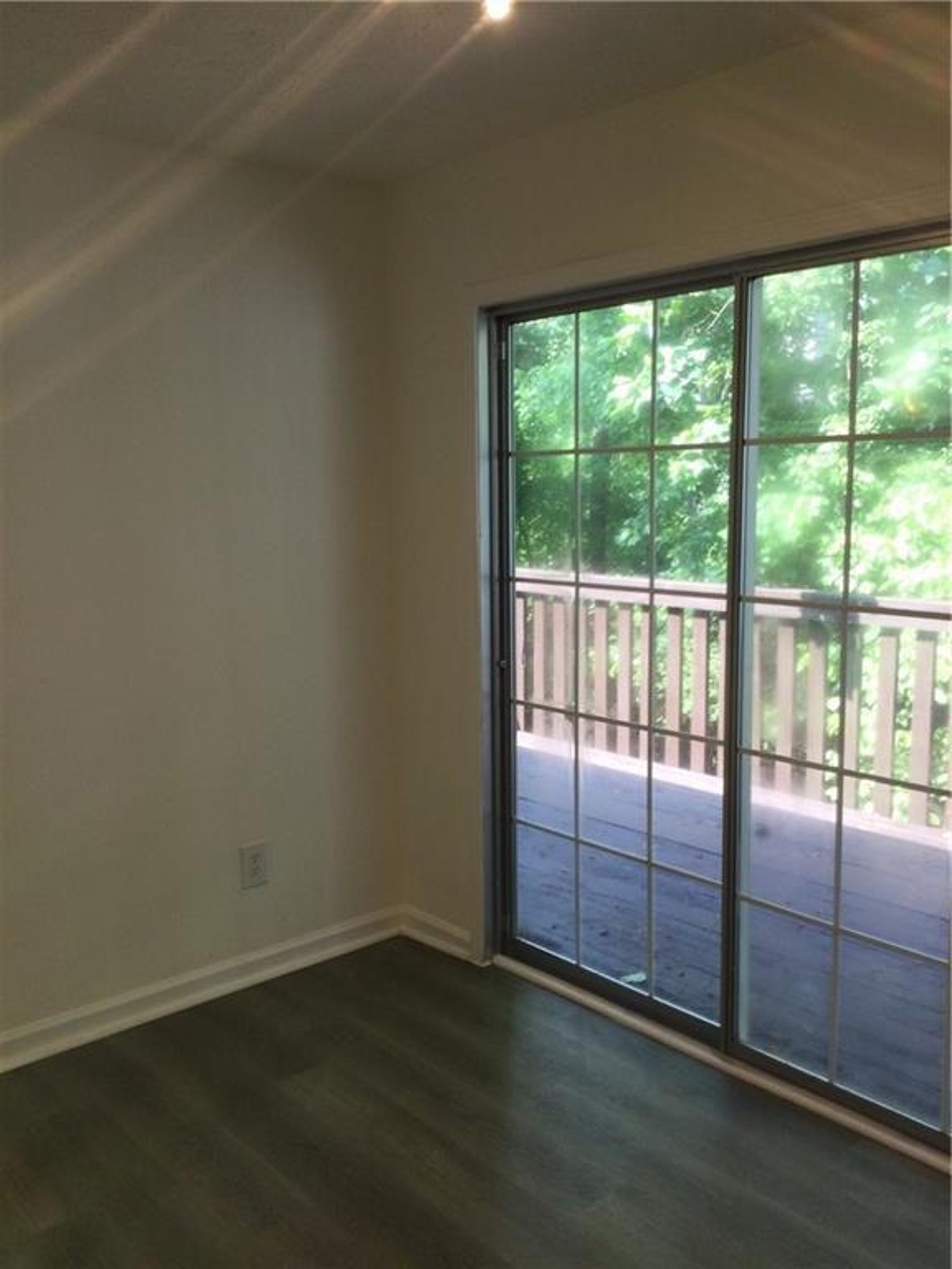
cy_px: 634
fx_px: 1137
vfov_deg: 58.4
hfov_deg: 45.4
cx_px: 476
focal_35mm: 31
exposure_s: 1/60
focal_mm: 3.3
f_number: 2.4
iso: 25
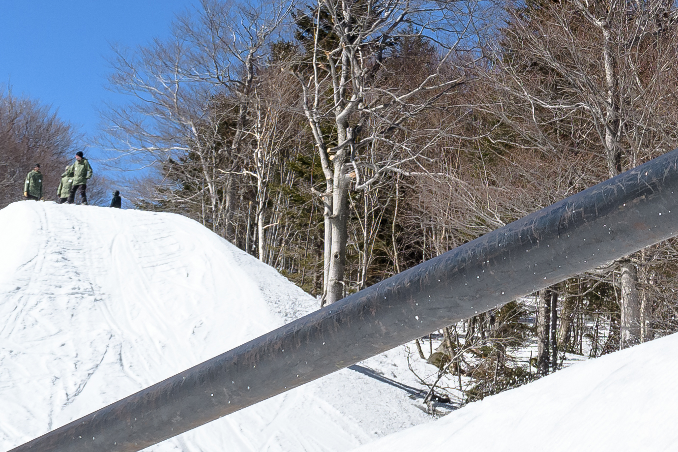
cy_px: -58
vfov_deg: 12.3
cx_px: 782
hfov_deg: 18.0
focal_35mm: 109
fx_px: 2052
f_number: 7.1
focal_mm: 18
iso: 125
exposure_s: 1/1000
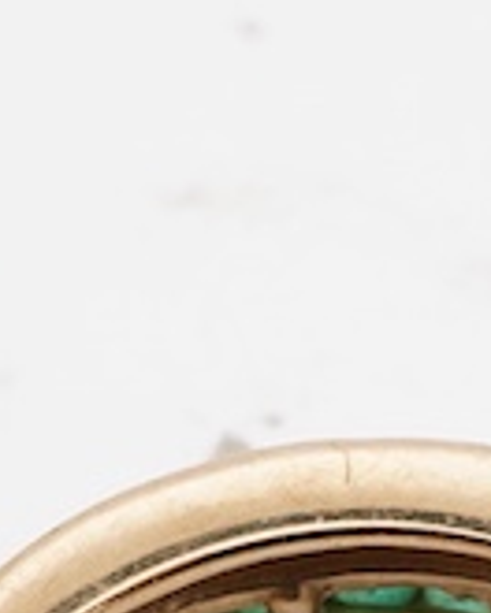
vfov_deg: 8.3
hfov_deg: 6.7
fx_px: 4178
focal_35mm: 230
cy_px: 780
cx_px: 391
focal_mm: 30
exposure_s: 1/125
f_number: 22
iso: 250
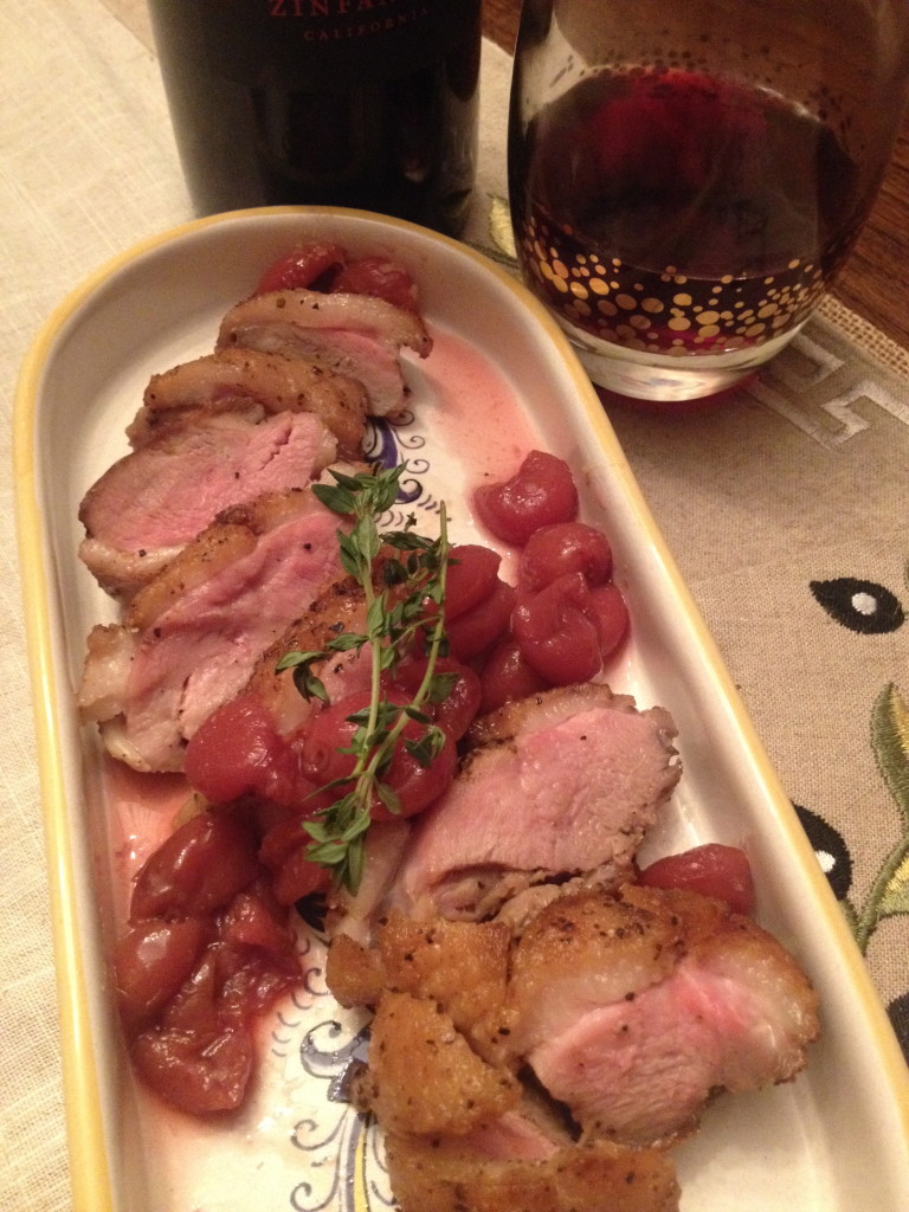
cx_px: 454
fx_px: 1225
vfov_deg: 52.6
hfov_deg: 40.7
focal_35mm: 35
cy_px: 606
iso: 500
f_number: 2.4
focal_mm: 4.28
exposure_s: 1/15
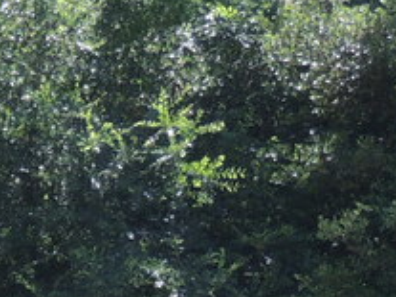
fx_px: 3887
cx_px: -562
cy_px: 561
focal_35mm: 340
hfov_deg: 5.6
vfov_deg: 4.3
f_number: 3.7
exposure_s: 1/200
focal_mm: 9.8
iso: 100
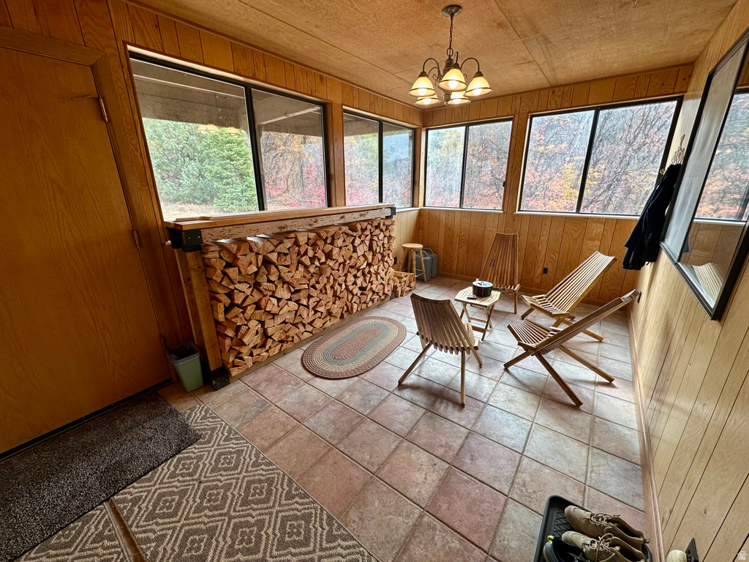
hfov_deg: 102.1
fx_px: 303
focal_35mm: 14
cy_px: 281
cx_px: 374
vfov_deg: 85.7
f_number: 2.2
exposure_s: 1/120
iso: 100
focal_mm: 2.22
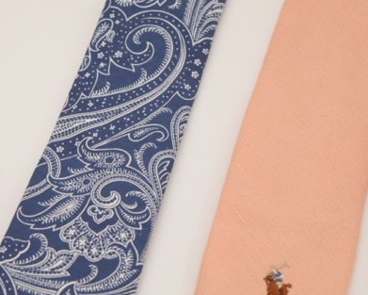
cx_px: 102
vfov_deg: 12.2
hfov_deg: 15.1
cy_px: 151
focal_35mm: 127
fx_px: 1381
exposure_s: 1/125
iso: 1600
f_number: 5.6
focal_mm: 55
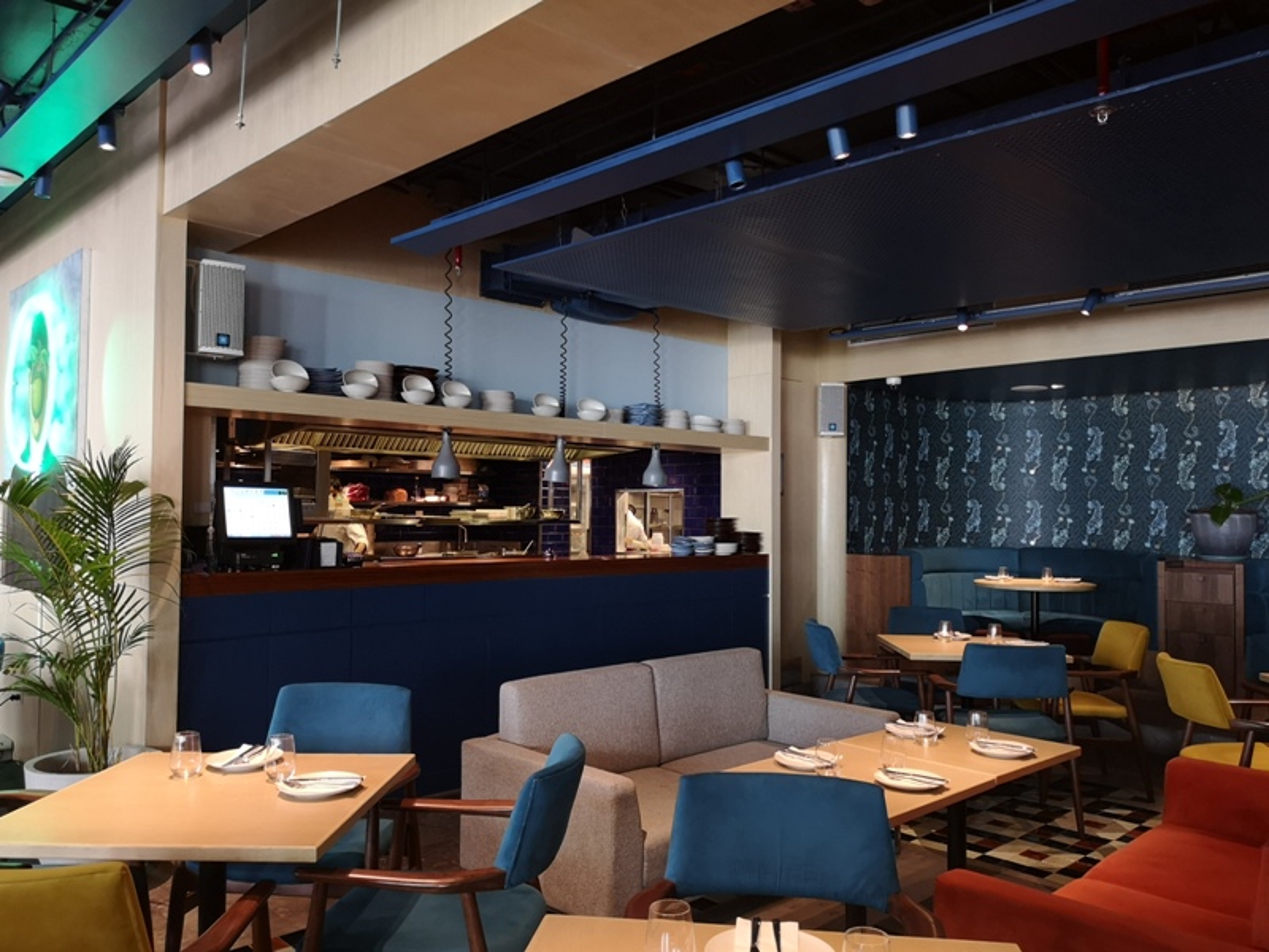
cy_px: 476
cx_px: 634
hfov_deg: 65.3
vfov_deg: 51.4
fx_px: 990
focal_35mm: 27
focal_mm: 3.95
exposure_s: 1/33.3
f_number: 1.8
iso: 320
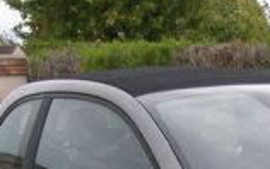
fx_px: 898
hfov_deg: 16.7
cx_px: 272
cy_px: 299
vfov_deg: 10.2
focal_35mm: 122
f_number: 2.8
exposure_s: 1/494
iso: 100
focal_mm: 8
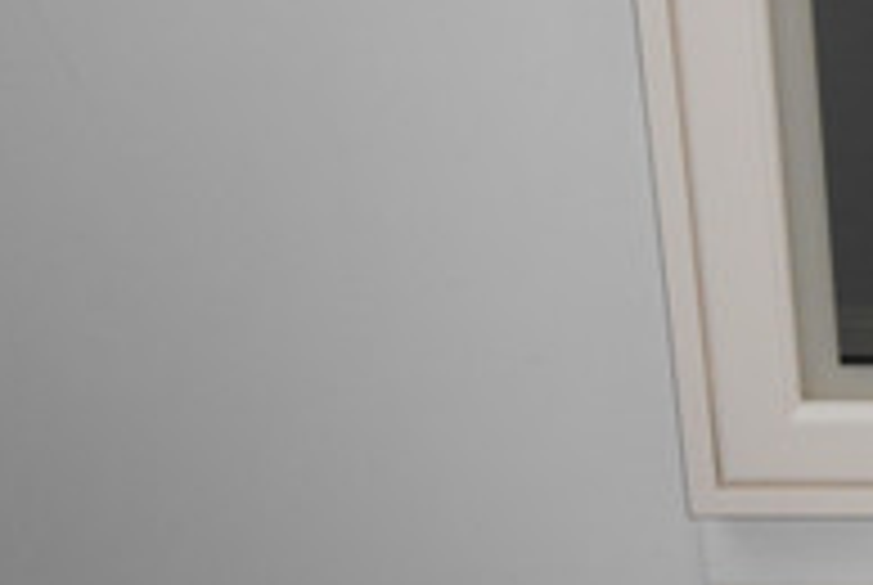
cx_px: 994
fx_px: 2210
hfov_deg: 21.1
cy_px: 394
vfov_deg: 15.0
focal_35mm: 91
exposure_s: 1/30
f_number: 3.6
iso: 200
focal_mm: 5.8
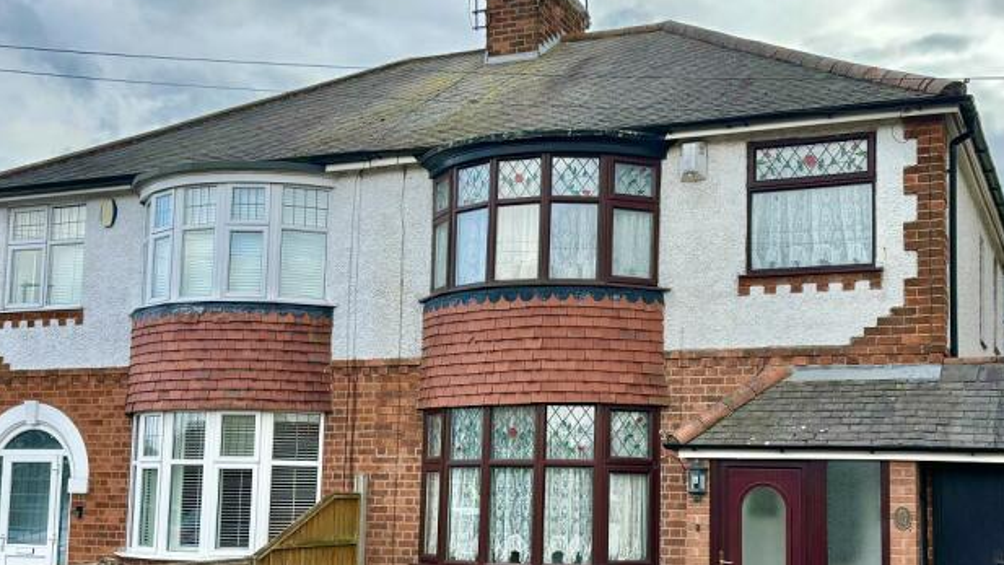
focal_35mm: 47
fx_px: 1251
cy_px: 365
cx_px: 594
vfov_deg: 25.3
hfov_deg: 43.5
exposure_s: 1/1984
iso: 50
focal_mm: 5.96
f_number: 1.6
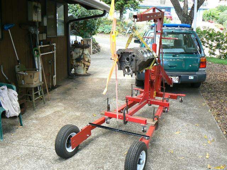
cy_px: 85
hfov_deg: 51.4
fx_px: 236
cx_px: 114
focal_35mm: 36
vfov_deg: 39.7
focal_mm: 6
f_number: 2.8
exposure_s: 1/80
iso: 100
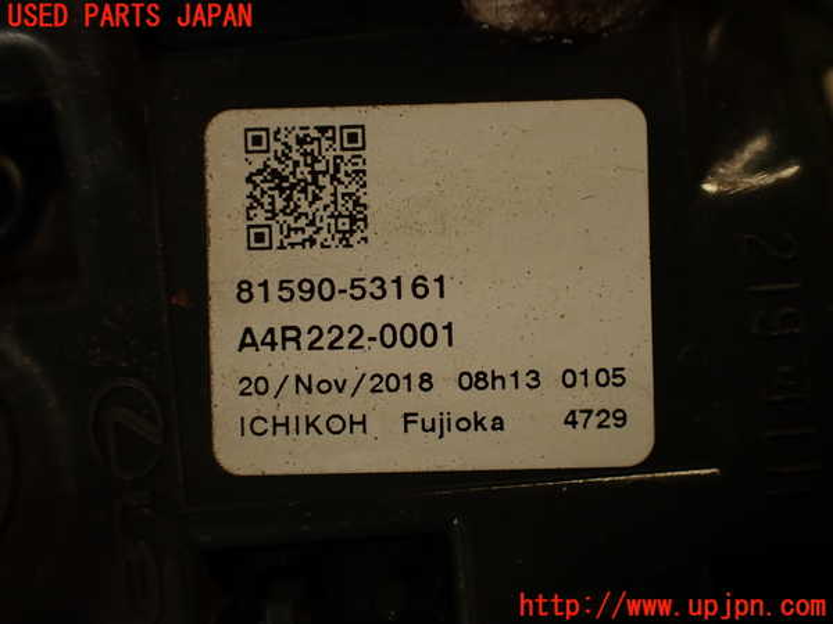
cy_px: 312
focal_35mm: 32
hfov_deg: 56.8
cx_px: 416
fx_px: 770
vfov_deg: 44.2
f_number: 2.4
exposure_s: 1/60
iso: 125
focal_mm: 5.79
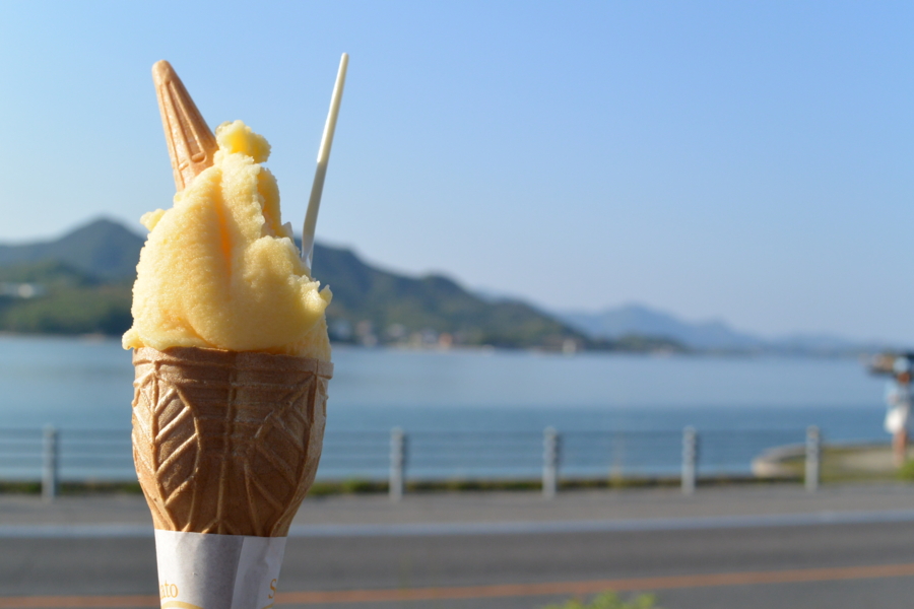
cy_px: 304
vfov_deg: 27.5
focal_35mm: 49
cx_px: 457
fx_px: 1244
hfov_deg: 40.3
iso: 160
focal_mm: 18.5
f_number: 5.6
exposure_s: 1/1000
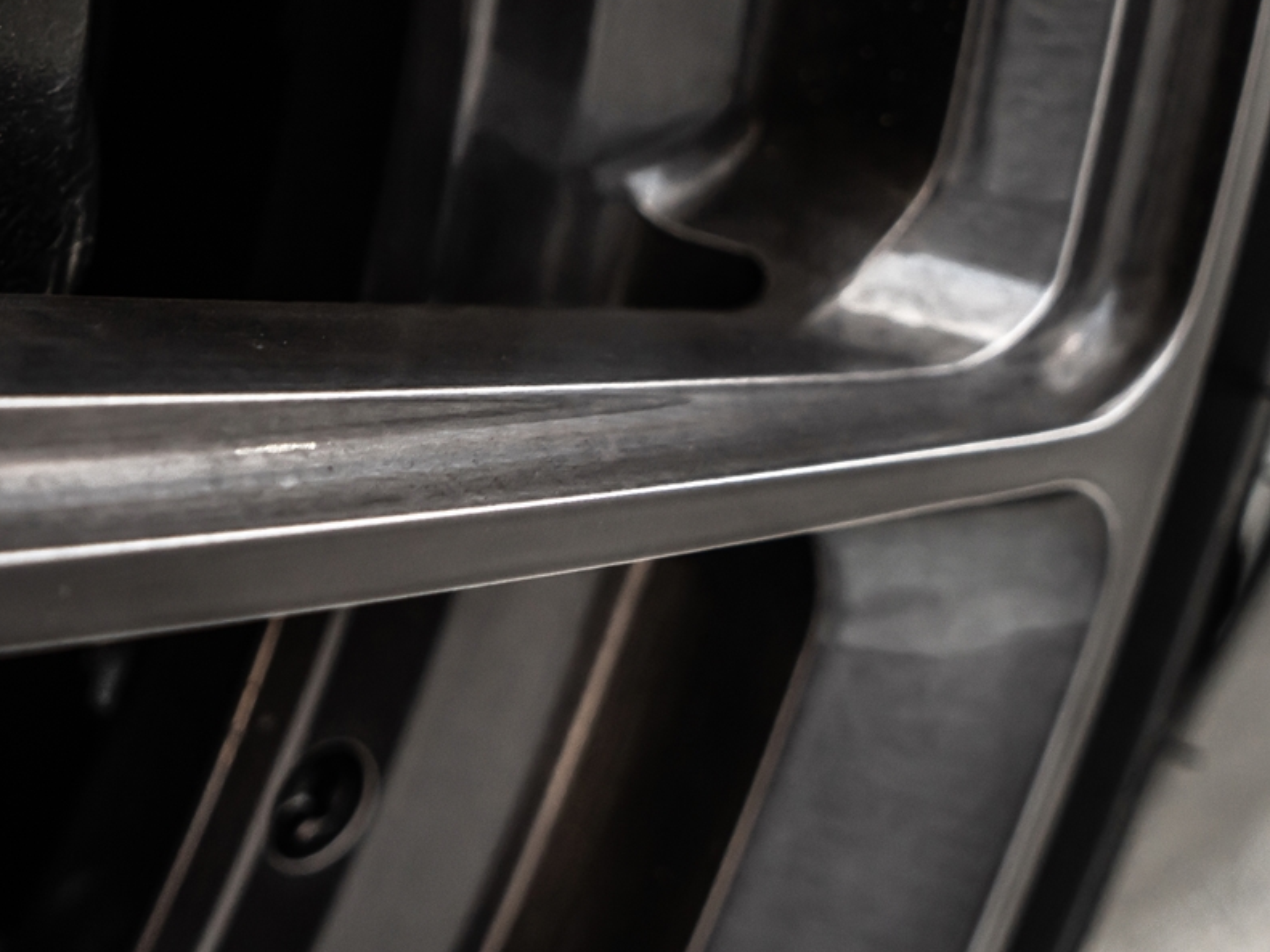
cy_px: 156
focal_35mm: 91
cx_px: 108
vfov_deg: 16.1
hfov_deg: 21.0
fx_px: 3338
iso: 1000
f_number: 4.5
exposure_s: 1/60
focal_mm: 39
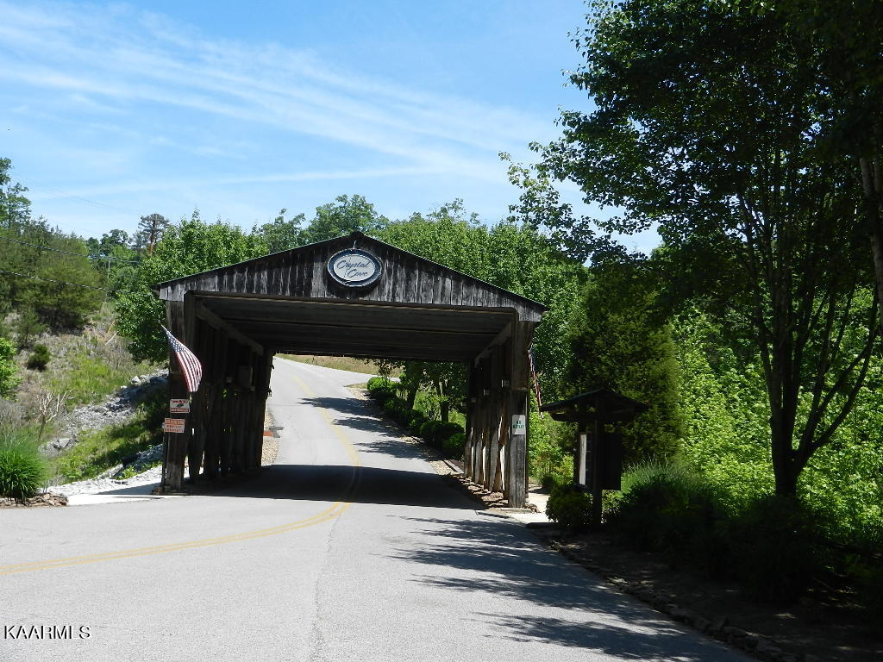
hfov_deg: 49.0
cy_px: 331
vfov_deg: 37.7
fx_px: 969
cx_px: 442
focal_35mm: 38
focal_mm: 6.9
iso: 160
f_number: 4
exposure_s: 1/800
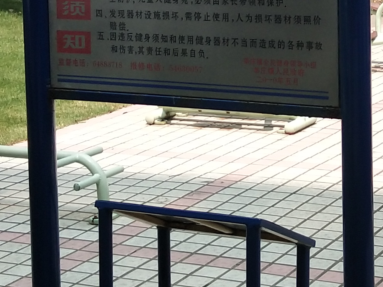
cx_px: 345
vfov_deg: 11.4
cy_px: 3
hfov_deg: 15.1
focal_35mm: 129
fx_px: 1427
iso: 50
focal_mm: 3.69
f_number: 2.2
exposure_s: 1/570
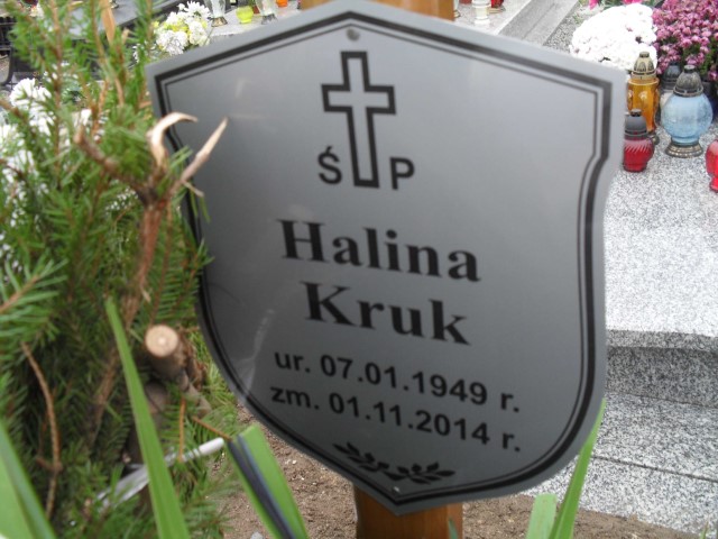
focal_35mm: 35
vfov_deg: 40.7
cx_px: 359
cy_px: 270
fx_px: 726
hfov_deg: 52.6
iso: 100
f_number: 3.2
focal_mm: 6.3
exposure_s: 1/45
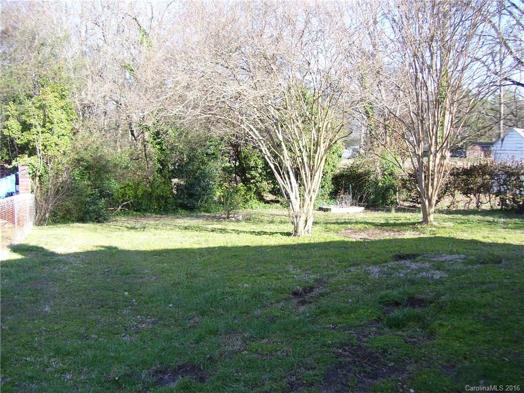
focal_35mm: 37
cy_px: 196
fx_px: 560
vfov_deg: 38.7
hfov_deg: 50.1
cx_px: 262
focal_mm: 6
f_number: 2.7
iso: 80
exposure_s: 1/250
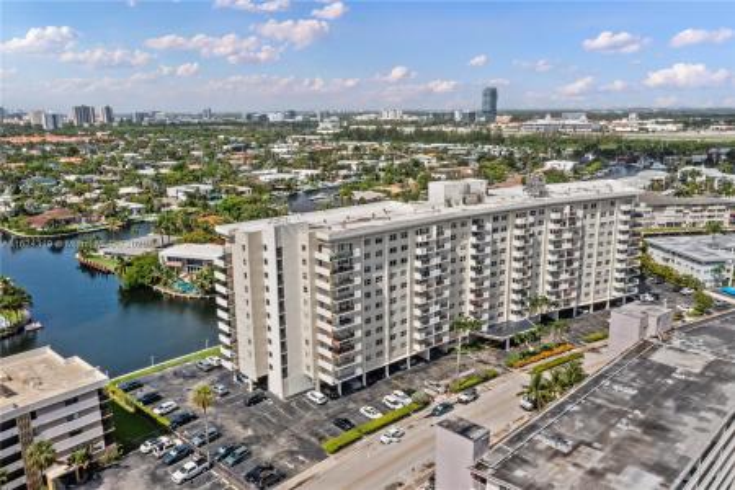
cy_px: 245
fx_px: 572
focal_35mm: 28
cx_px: 368
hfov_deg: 65.5
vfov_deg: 46.4
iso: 100
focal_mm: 10.26
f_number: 7.1
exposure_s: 1/800
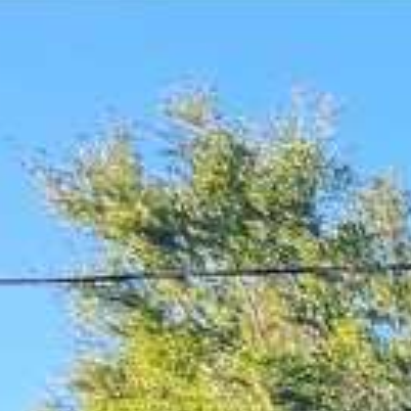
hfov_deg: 8.6
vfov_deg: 9.3
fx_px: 2082
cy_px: 1172
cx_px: 1371
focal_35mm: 155
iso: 25
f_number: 1.8
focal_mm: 5.54
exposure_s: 1/200
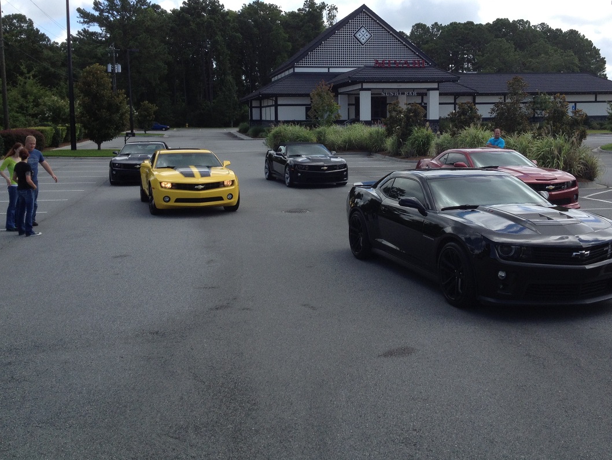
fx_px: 760
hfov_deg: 43.8
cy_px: 187
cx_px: 339
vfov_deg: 33.5
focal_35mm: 43
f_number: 2.4
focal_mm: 4.28
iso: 50
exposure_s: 1/1104
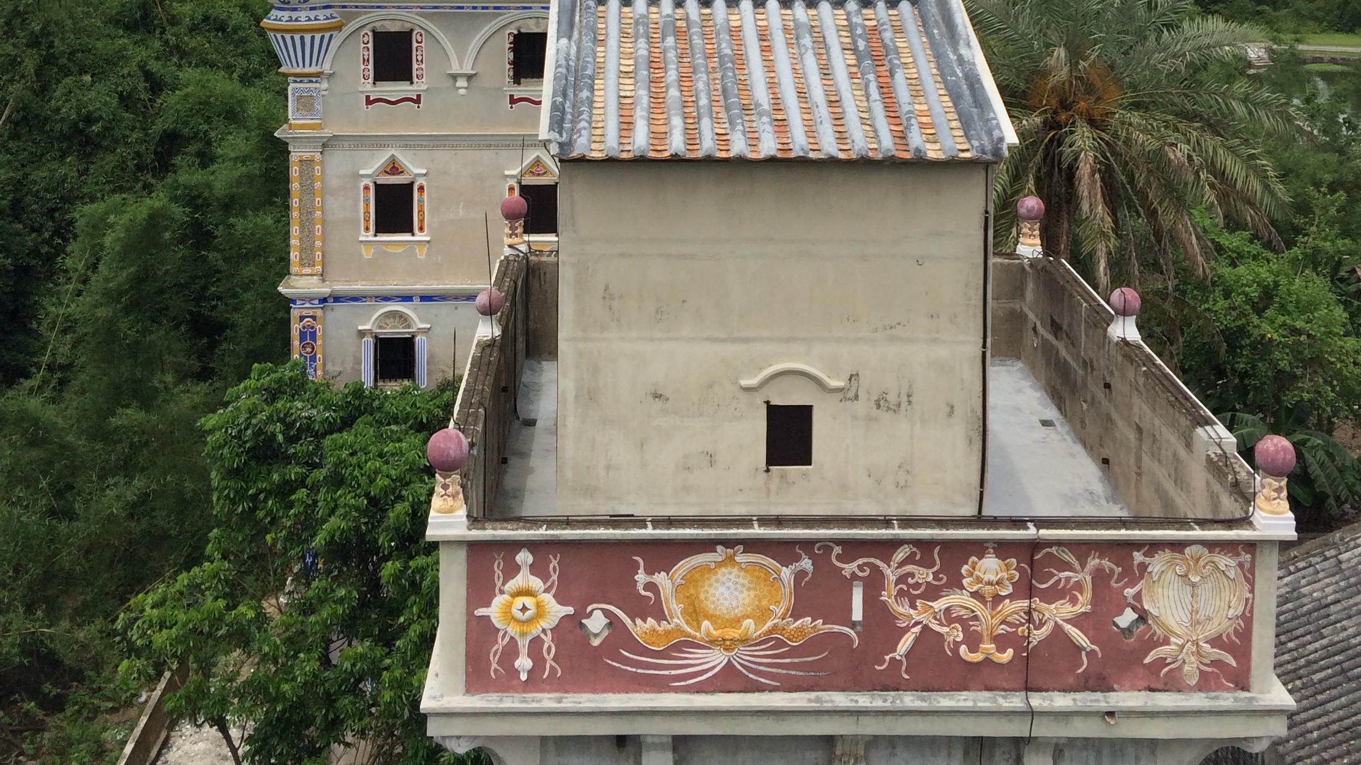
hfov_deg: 42.9
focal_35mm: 48
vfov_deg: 23.5
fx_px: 1732
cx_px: 708
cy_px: -66
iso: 32
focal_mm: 4.12
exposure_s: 1/1953
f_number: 2.2
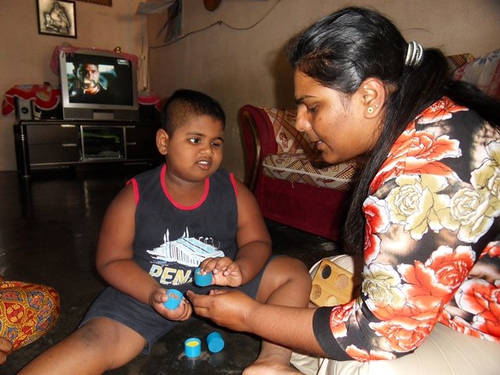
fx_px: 347
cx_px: 250
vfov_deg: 56.8
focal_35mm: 24
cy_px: 188
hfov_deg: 71.6
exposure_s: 1/30
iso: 200
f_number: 3.3
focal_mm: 4.2
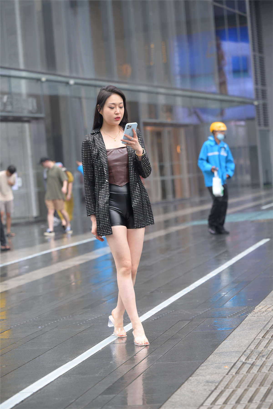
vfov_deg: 20.0
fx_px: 1160
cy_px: 204
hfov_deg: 13.4
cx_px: 136
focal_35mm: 102
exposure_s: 1/500
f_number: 3.5
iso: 560
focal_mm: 102
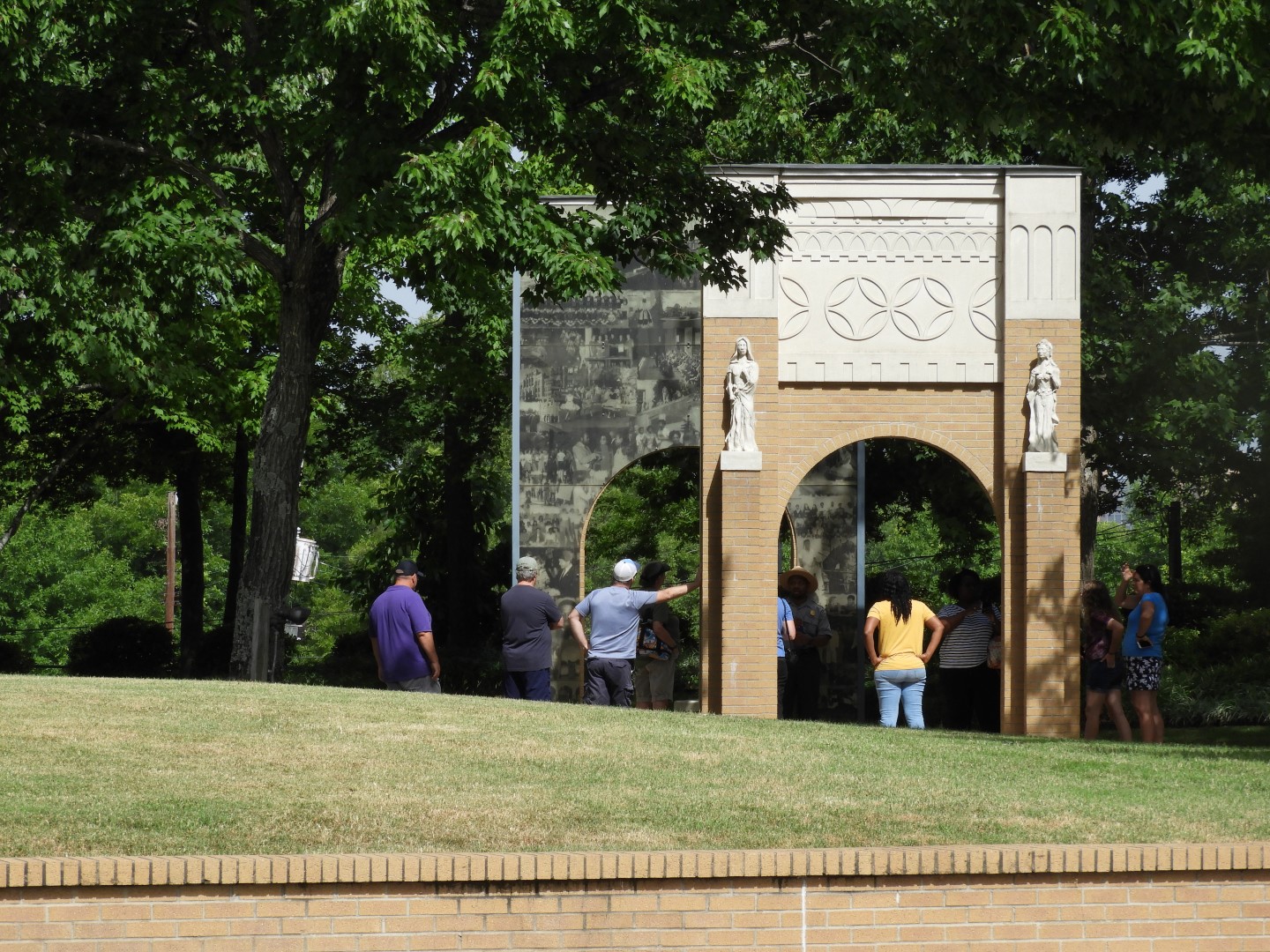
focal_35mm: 150
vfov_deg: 9.9
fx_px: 5503
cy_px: 476
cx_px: 635
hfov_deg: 13.2
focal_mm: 26.9
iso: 100
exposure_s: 1/500
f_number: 5.2
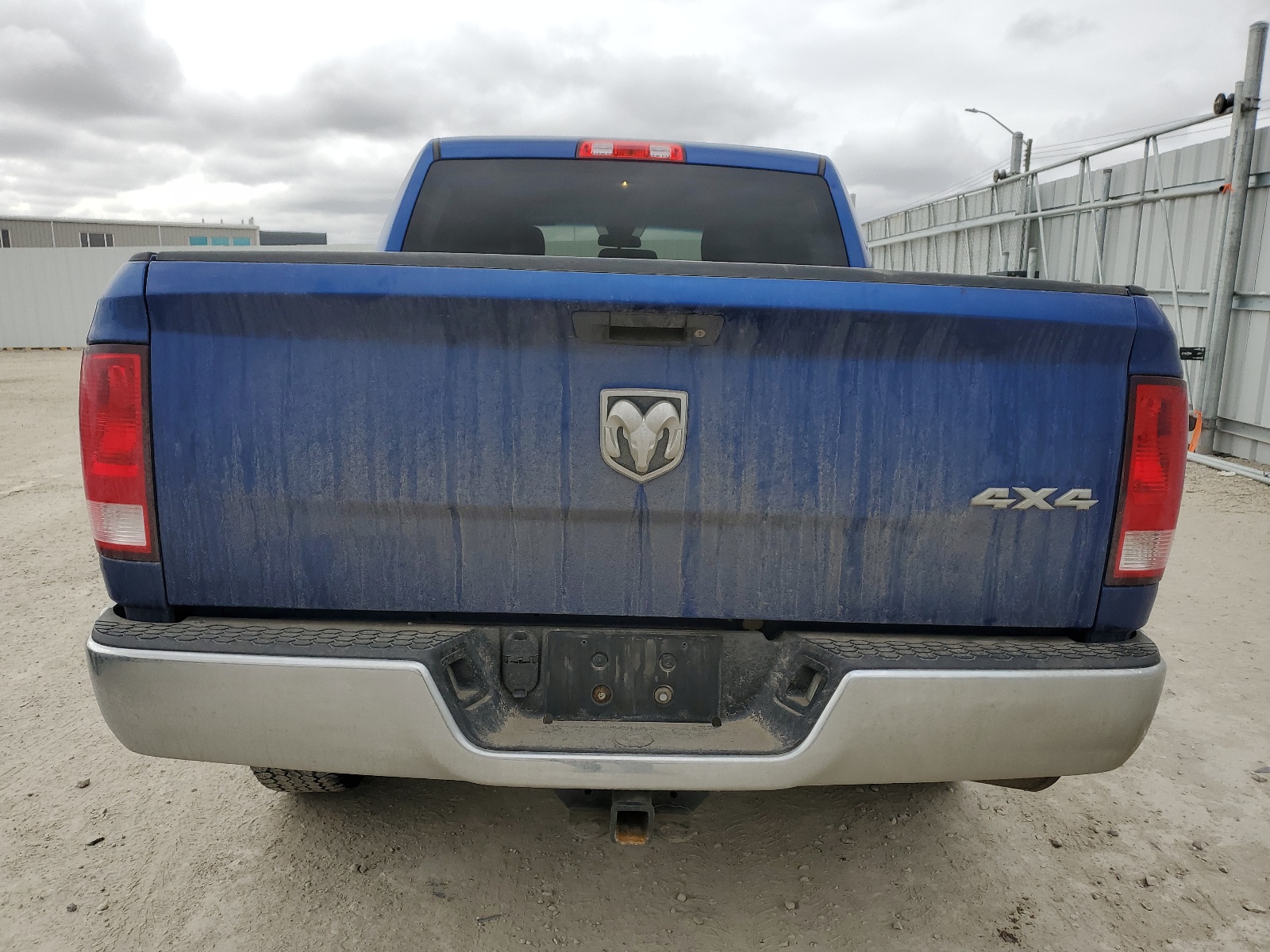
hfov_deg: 67.3
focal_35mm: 26
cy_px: 476
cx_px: 635
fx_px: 954
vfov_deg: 53.1
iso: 50
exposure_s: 1/3333
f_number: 1.5
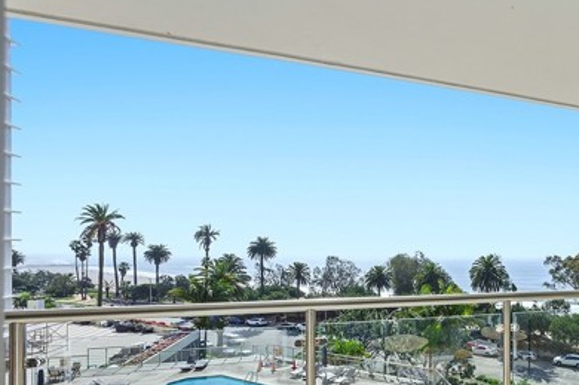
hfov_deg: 68.6
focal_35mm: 23
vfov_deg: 54.1
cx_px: 466
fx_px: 369
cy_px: 250
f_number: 9
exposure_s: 1/2500
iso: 160
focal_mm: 14
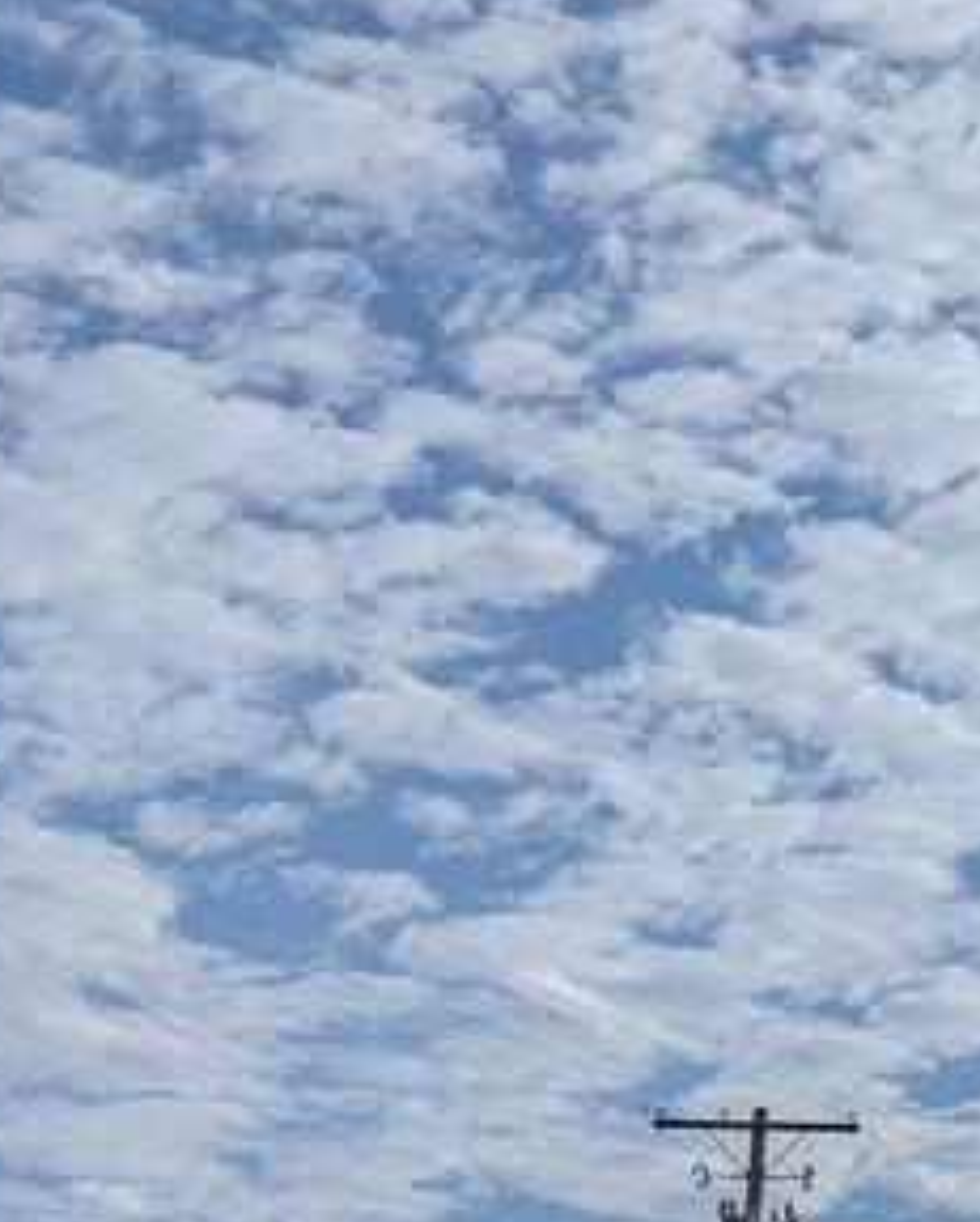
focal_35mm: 83
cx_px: 1695
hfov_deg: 16.0
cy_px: 1515
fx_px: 3004
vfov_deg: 21.2
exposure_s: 1/10309
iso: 45
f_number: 1.85
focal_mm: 6.81
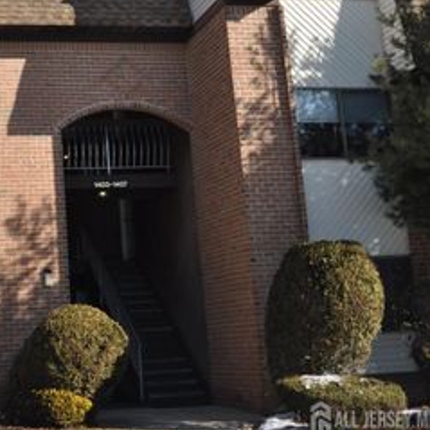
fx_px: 899
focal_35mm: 64
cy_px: 147
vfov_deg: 26.7
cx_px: 9
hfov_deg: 25.7
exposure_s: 1/200
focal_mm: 24
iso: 200
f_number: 10
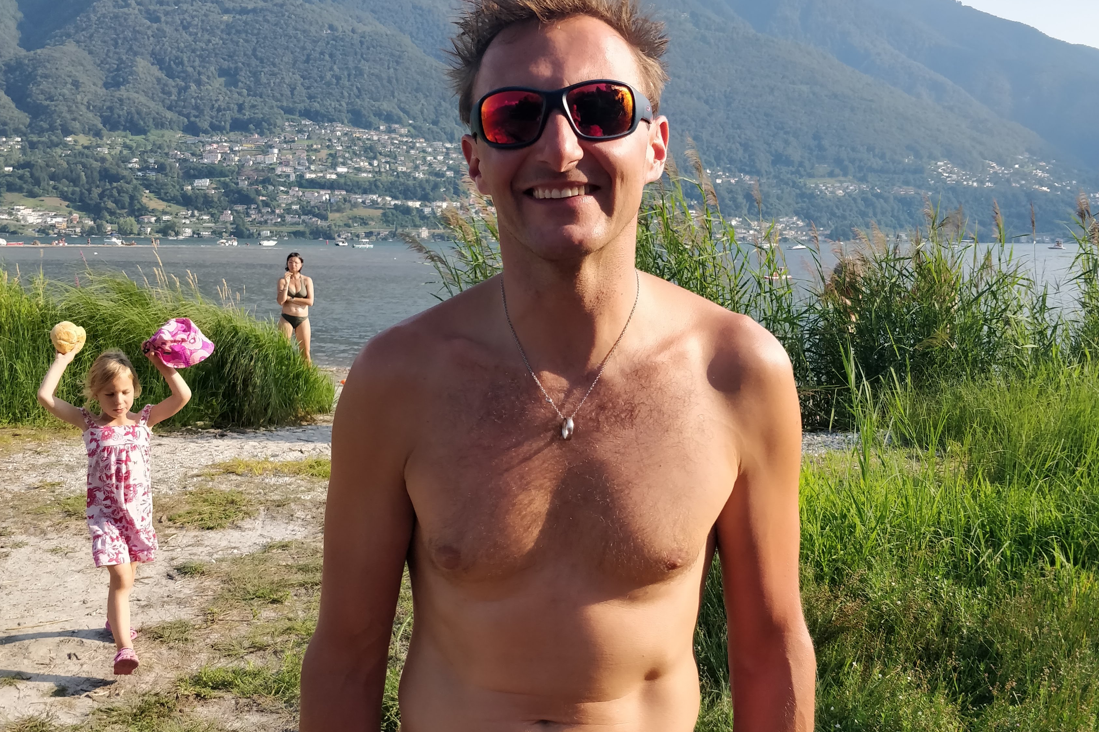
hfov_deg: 55.8
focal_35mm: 34
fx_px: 1038
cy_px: 424
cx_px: 546
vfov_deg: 38.8
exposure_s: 1/1388
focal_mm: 4.1
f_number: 1.7
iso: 250
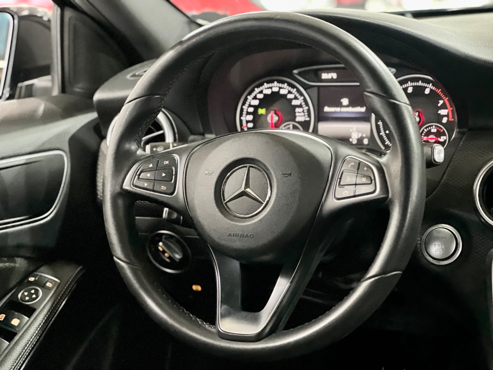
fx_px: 1097
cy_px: 185
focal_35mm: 77
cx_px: 246
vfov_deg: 19.1
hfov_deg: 25.3
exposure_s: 1/15
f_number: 2.8
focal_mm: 9
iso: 2000
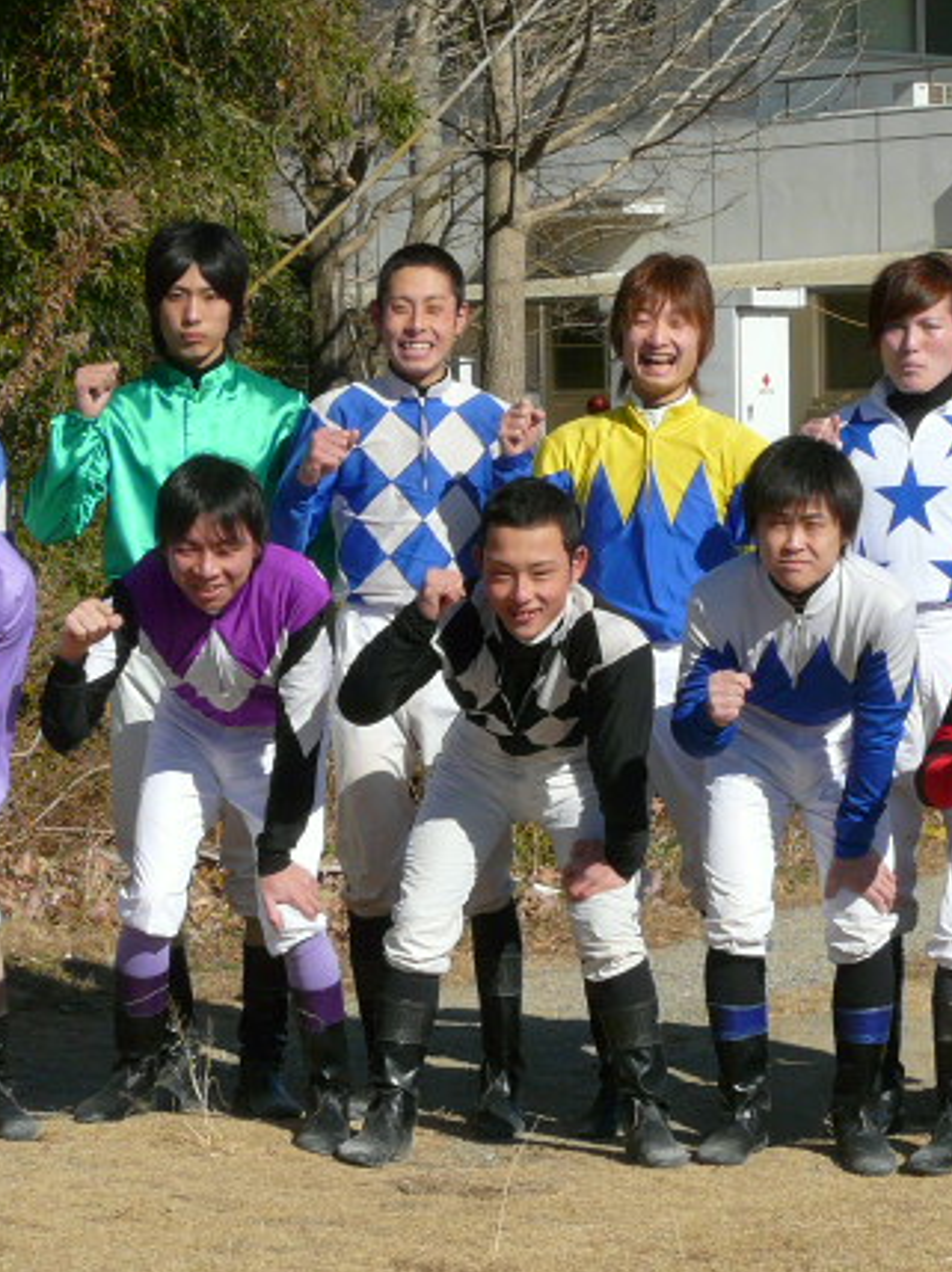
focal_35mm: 112
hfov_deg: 13.2
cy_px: 632
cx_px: 605
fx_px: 4113
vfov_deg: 17.6
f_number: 5.6
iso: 100
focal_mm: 9.8
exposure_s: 1/640
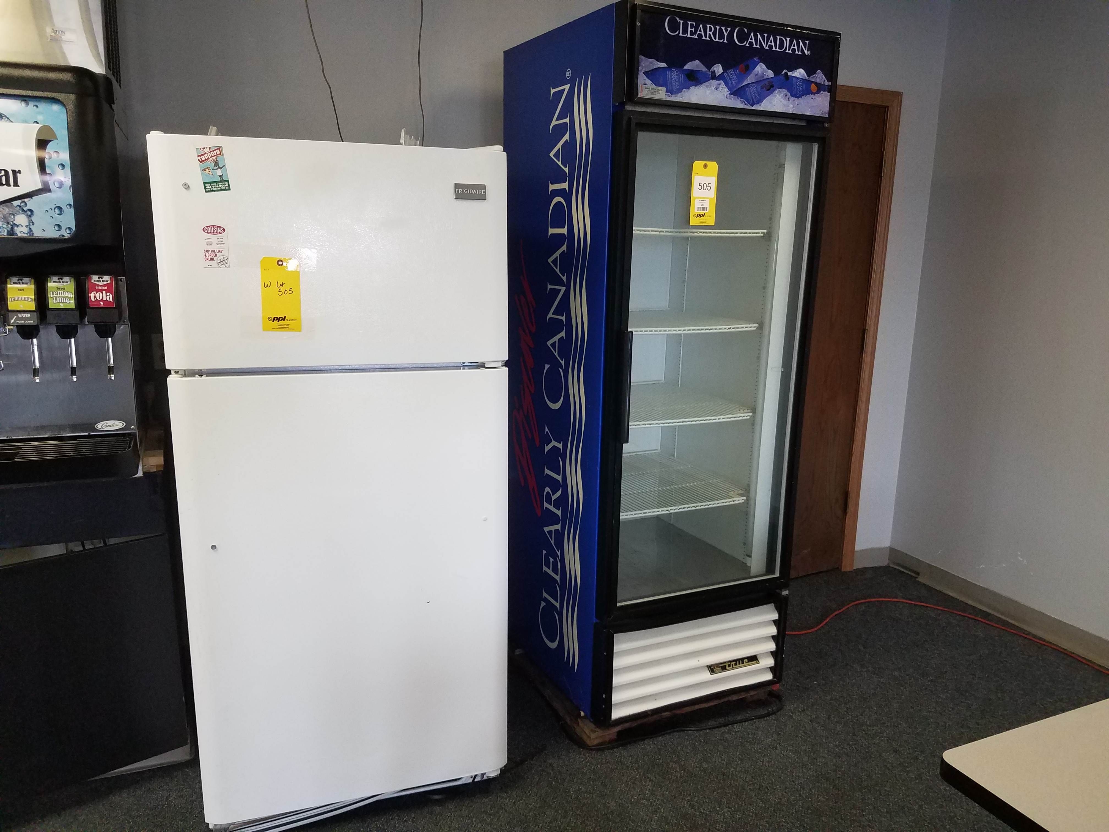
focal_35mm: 26
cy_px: 416
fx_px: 833
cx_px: 554
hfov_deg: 67.3
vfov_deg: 53.1
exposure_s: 1/40
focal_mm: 4.2
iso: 160
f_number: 1.7
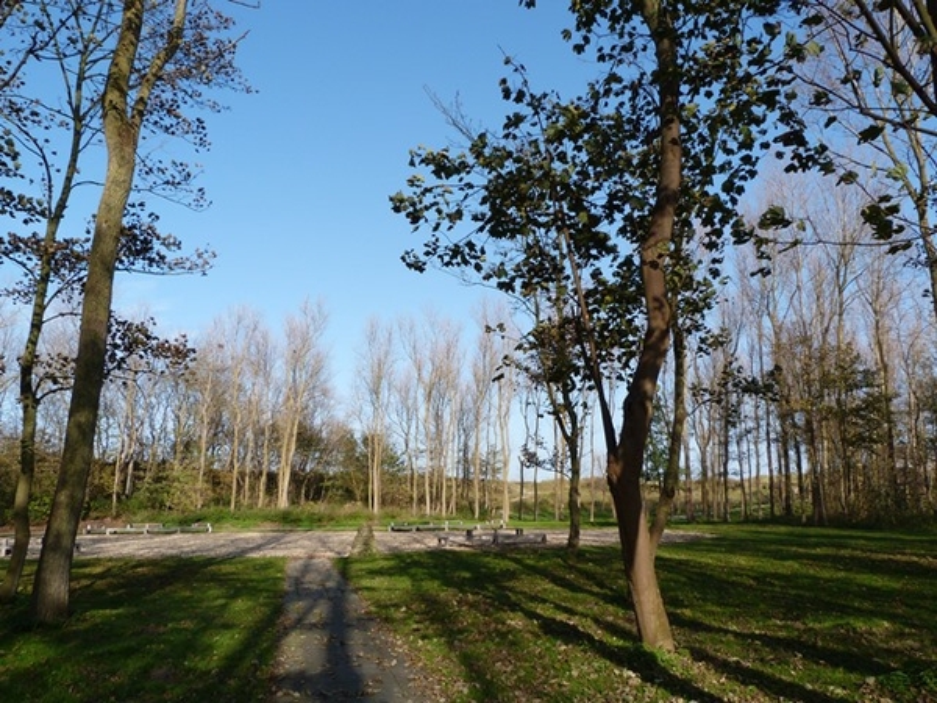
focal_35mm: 25
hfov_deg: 69.4
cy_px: 352
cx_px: 468
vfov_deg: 54.9
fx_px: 677
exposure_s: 1/250
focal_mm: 4.5
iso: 80
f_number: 5
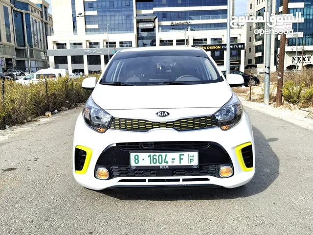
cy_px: 118
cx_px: 156
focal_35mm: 23
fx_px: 208
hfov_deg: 73.9
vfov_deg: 58.9
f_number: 1.8
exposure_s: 1/2000
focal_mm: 5.54
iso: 50
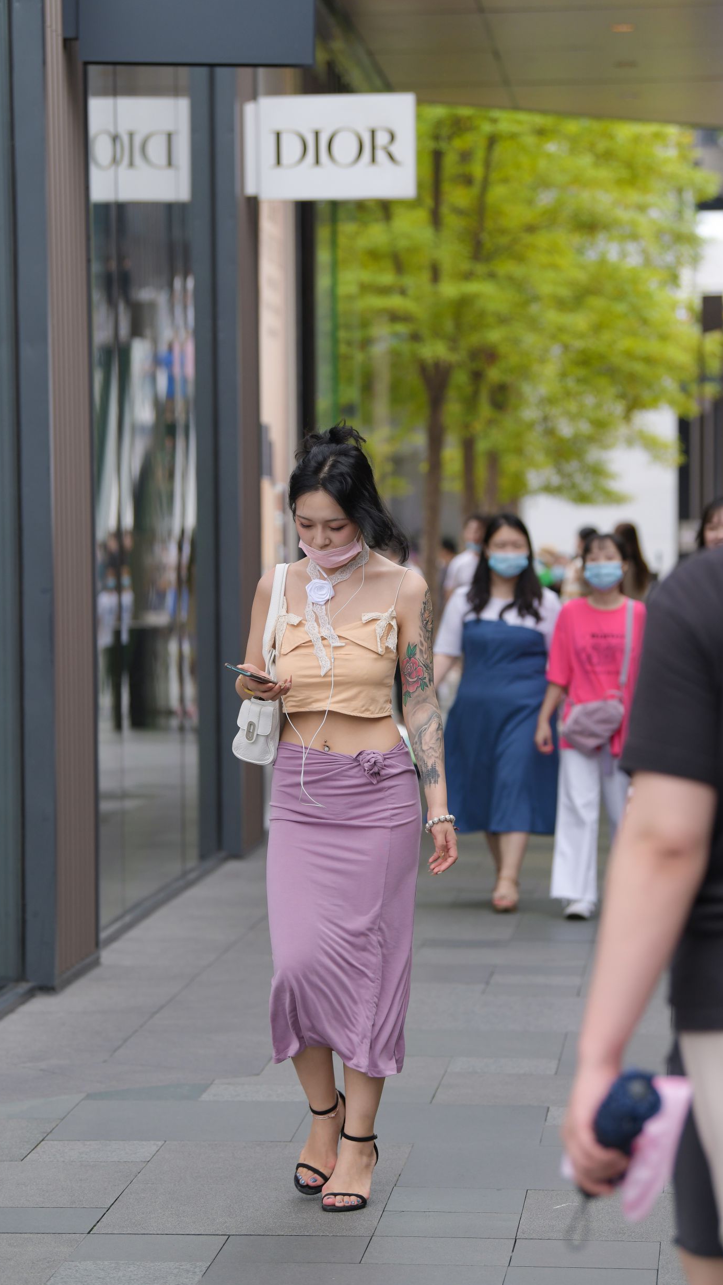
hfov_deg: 10.5
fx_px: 3953
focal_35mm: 116
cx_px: 349
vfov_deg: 18.5
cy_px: 643
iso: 320
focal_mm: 110
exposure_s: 1/640
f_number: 3.5
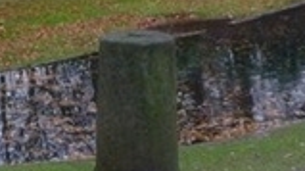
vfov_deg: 11.3
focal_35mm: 103
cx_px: 61
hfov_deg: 20.5
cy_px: -75
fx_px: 832
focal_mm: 4.5
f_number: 2.8
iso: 320
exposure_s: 1/60
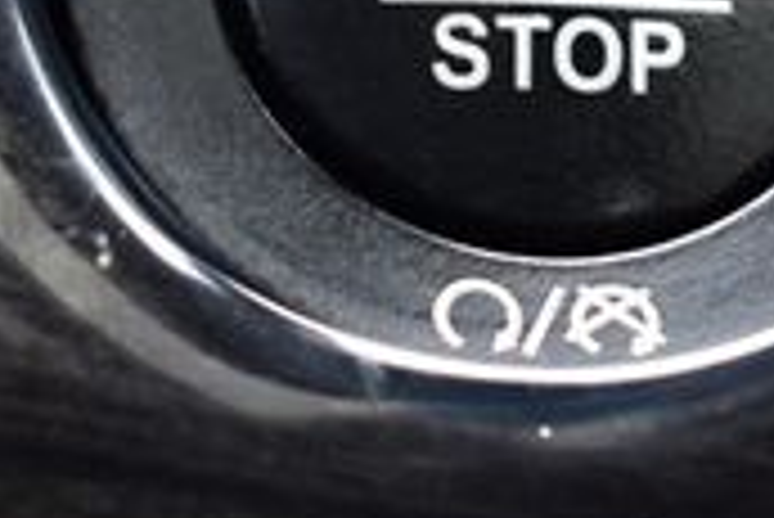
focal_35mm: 307
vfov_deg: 4.5
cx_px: 810
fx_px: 6603
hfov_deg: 6.7
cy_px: -41
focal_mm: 55
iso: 560
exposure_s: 1/15
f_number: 6.3
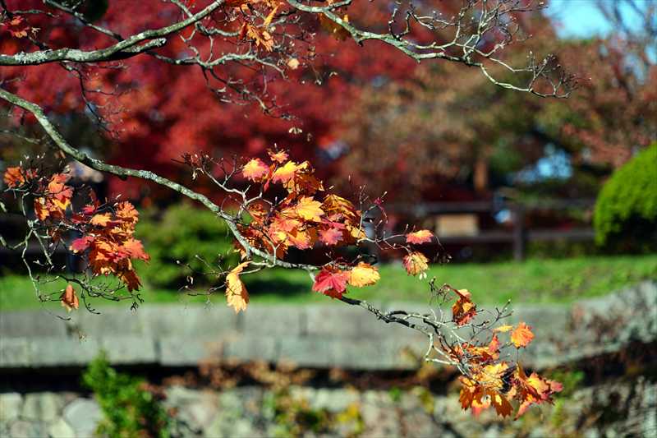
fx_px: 4379
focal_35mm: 240
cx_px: 328
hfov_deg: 8.6
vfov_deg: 5.7
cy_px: 219
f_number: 6.3
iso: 100
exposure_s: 1/250
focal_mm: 240
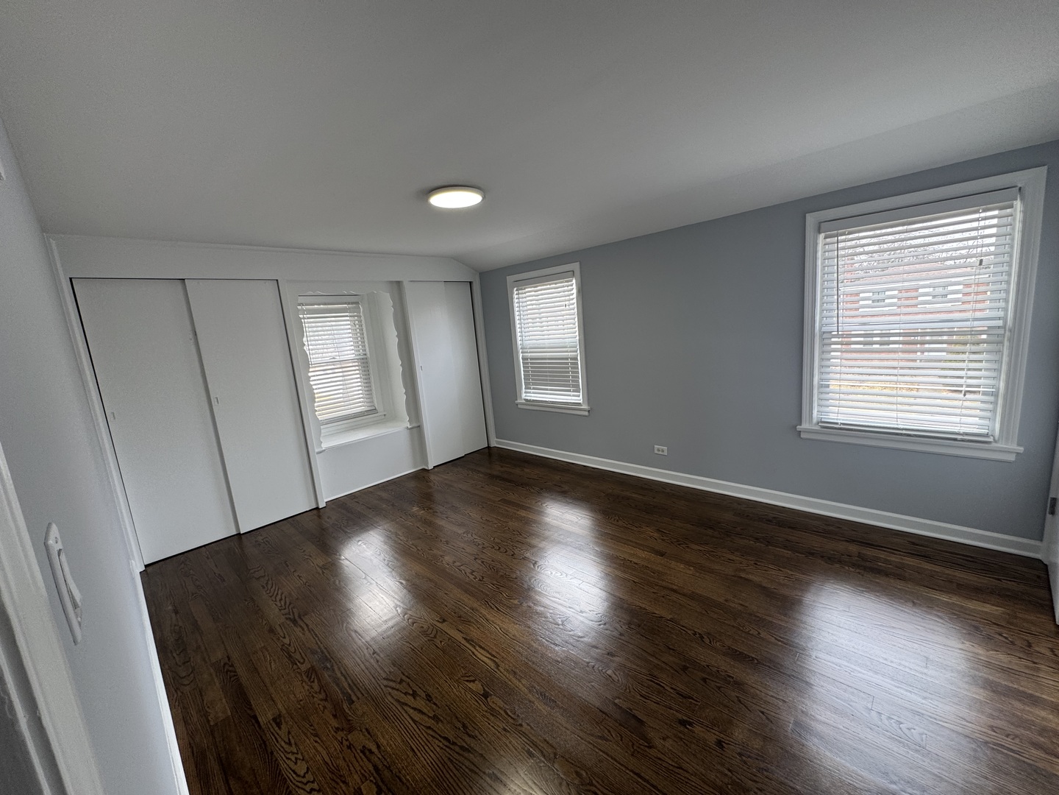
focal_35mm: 14
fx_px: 428
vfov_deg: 85.7
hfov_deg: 102.1
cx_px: 530
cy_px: 398
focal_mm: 2.22
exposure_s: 1/99
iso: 80
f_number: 2.2
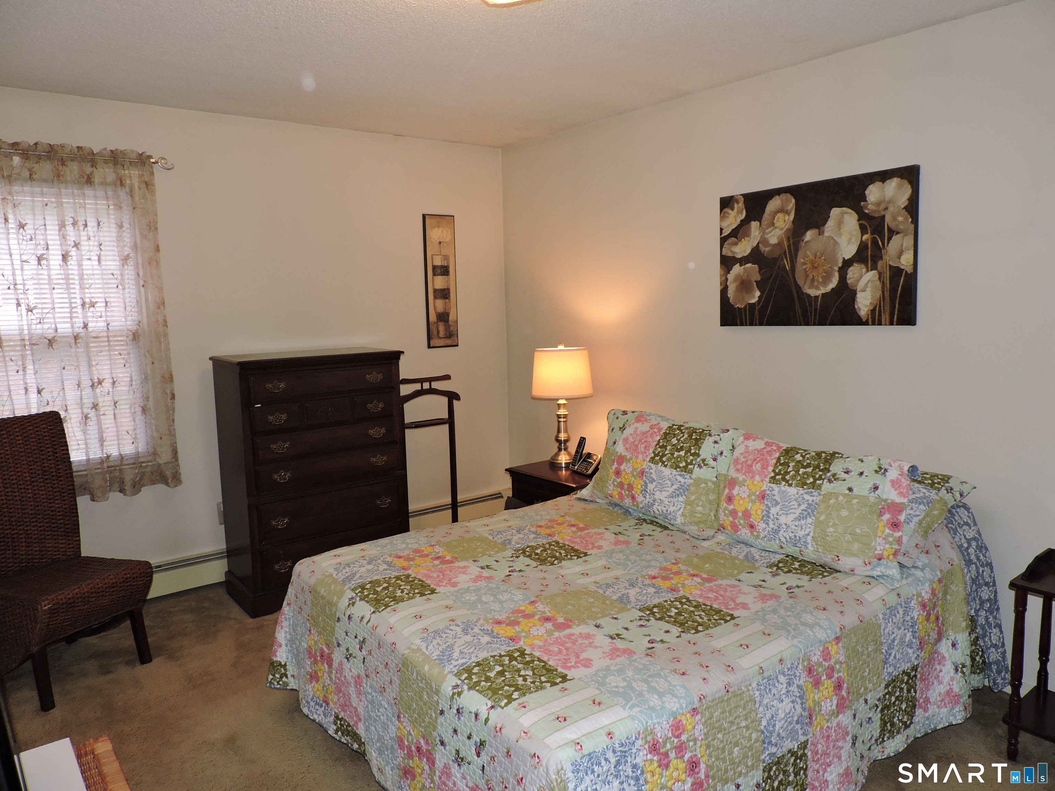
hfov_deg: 71.6
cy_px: 396
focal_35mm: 24
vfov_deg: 56.8
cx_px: 528
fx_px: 731
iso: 200
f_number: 3
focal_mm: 4.3
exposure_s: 1/30
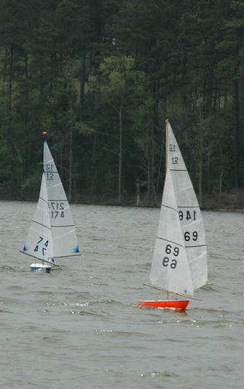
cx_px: 51
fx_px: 3803
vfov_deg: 5.9
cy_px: 195
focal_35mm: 358
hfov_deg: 3.7
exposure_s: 1/800
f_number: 7.1
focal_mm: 155
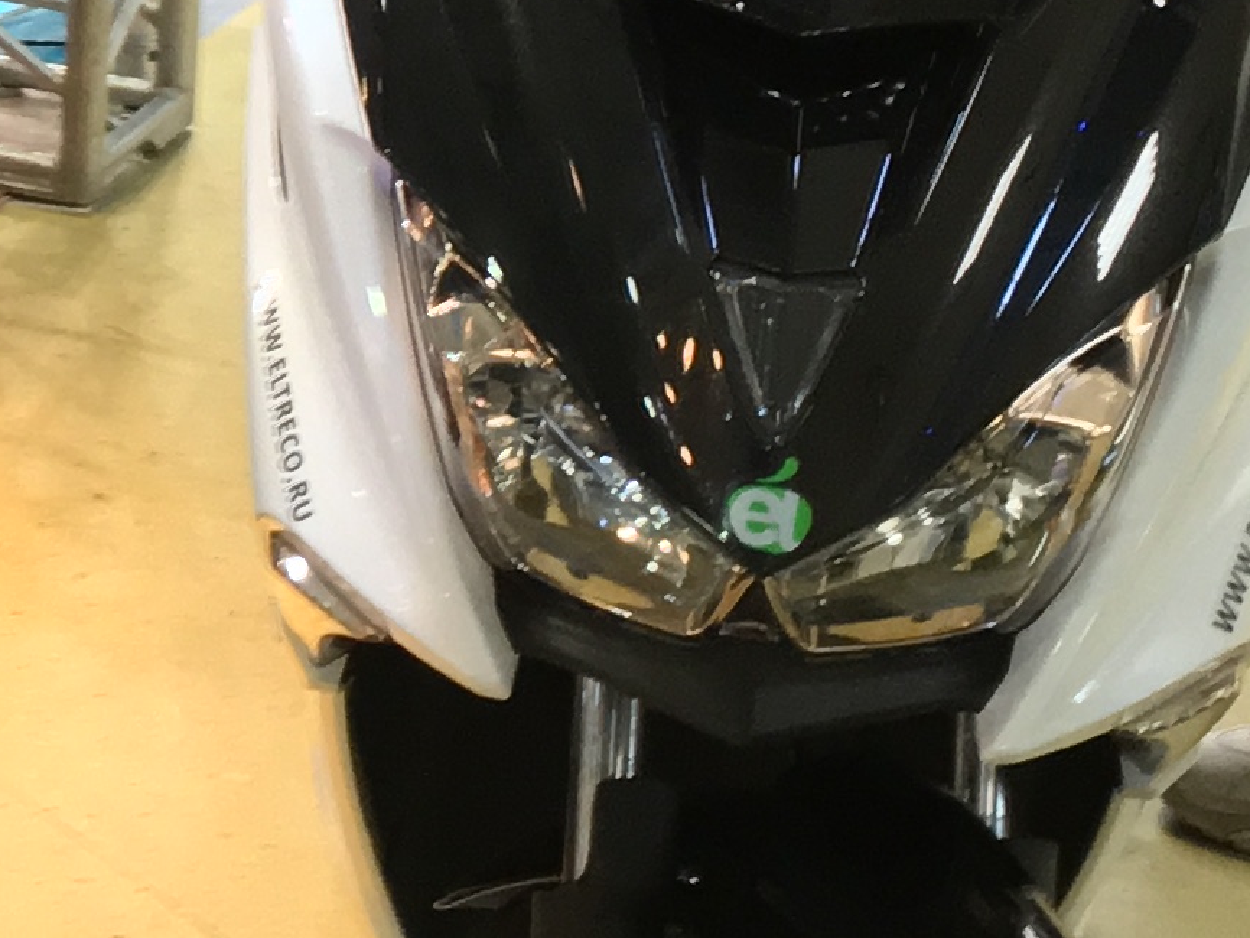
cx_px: -434
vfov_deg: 10.8
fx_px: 4876
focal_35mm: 135
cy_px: -101
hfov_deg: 14.0
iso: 80
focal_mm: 4.15
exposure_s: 1/30
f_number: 2.2
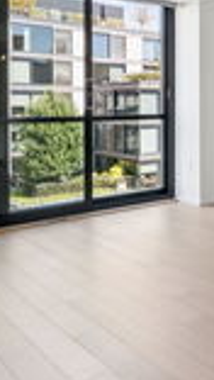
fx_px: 453
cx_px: 277
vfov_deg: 44.4
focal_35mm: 45
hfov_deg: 23.5
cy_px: 112
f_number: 7.1
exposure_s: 1/100
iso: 400
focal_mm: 14
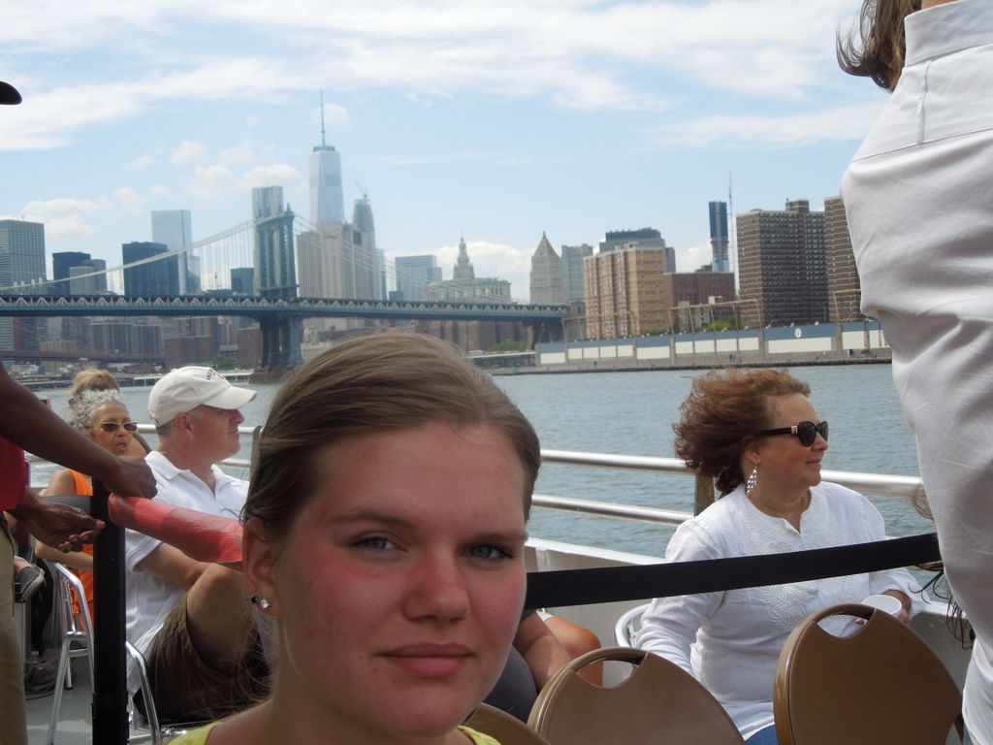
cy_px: 372
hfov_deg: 39.7
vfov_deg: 30.3
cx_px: 496
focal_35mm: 48
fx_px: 1377
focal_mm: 8.7
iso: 100
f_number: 4
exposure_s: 1/800
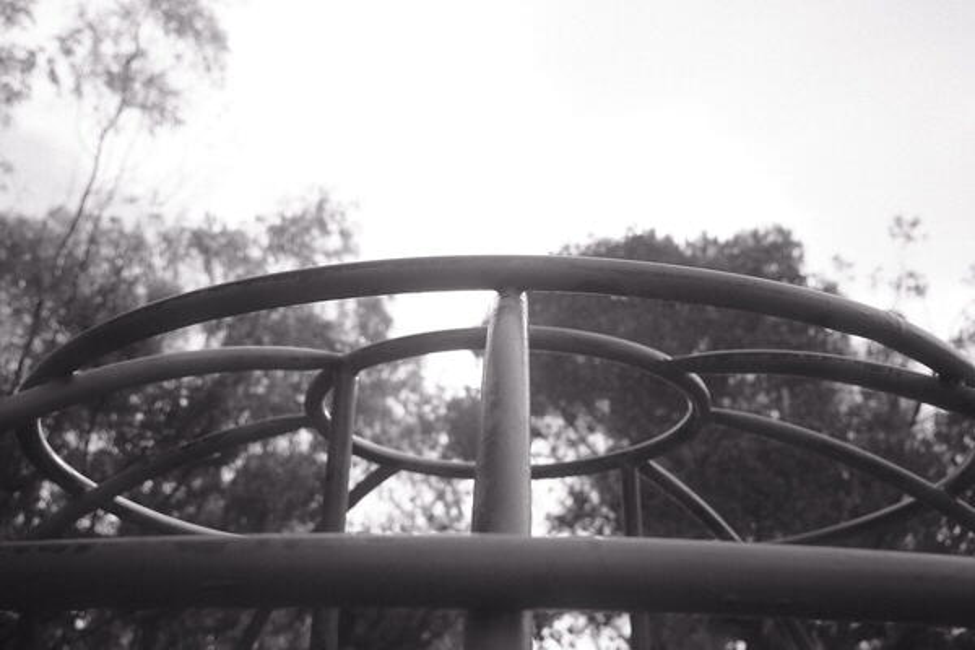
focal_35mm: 30
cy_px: 325
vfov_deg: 43.6
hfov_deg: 61.9
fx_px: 812
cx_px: 488
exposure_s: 1/500
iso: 400
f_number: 4
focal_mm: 20.2
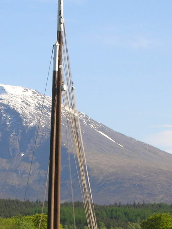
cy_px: 194
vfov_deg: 8.3
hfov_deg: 6.2
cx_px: 41
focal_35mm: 239
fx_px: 1583
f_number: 8.2
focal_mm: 17.1
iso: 50
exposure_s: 1/93
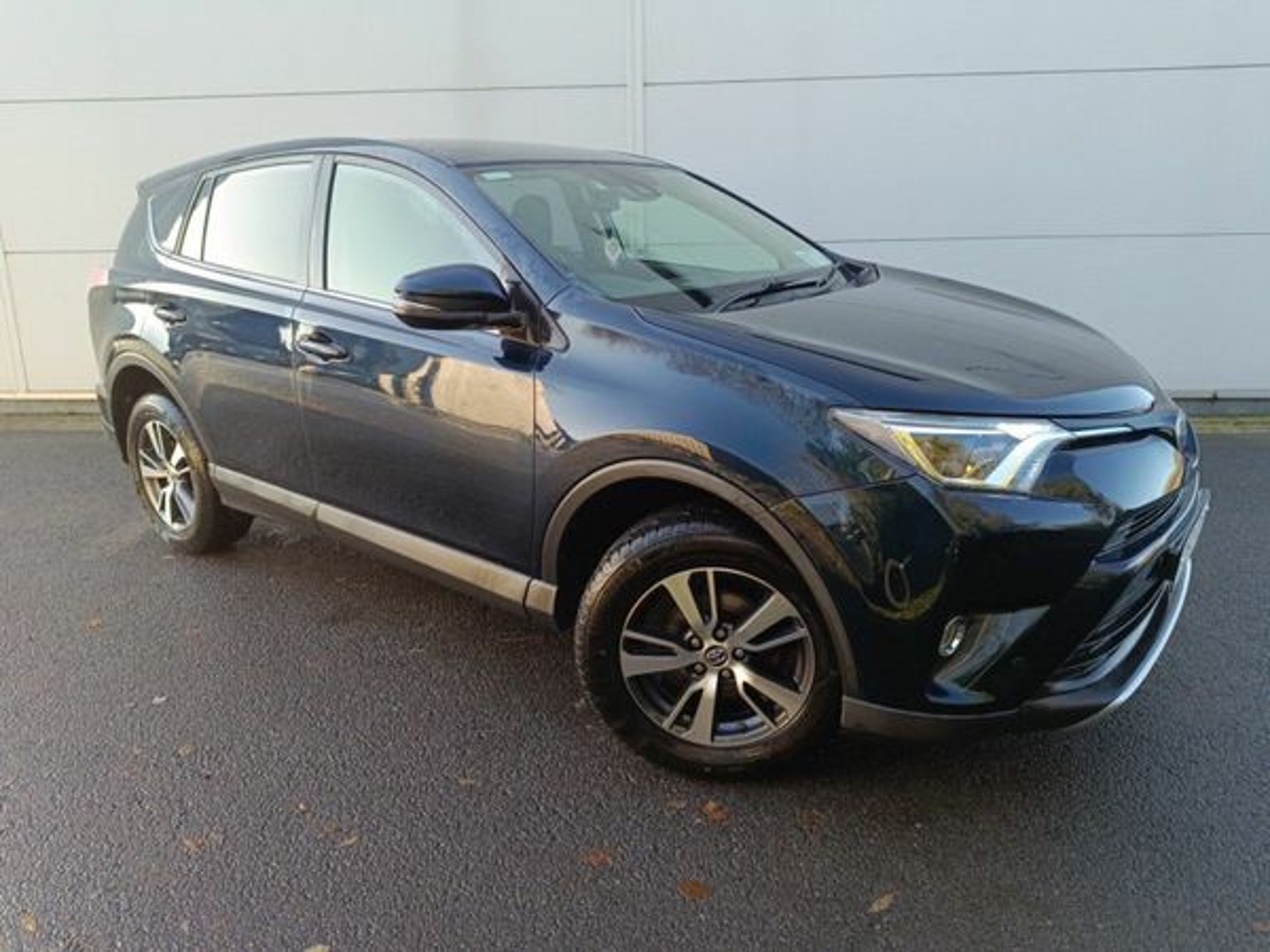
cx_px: 635
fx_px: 881
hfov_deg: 71.6
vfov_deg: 56.8
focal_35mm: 24
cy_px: 476
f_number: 1.88
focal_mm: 5.59
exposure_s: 1/101
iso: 87
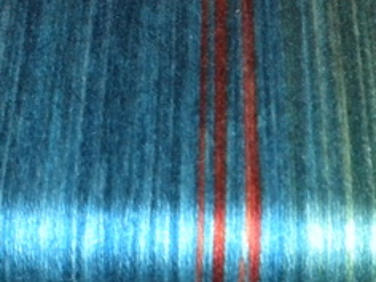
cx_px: 204
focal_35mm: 132
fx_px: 1434
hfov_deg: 14.9
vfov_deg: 11.2
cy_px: 124
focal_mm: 9.1
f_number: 4.3
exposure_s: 1/30
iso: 400
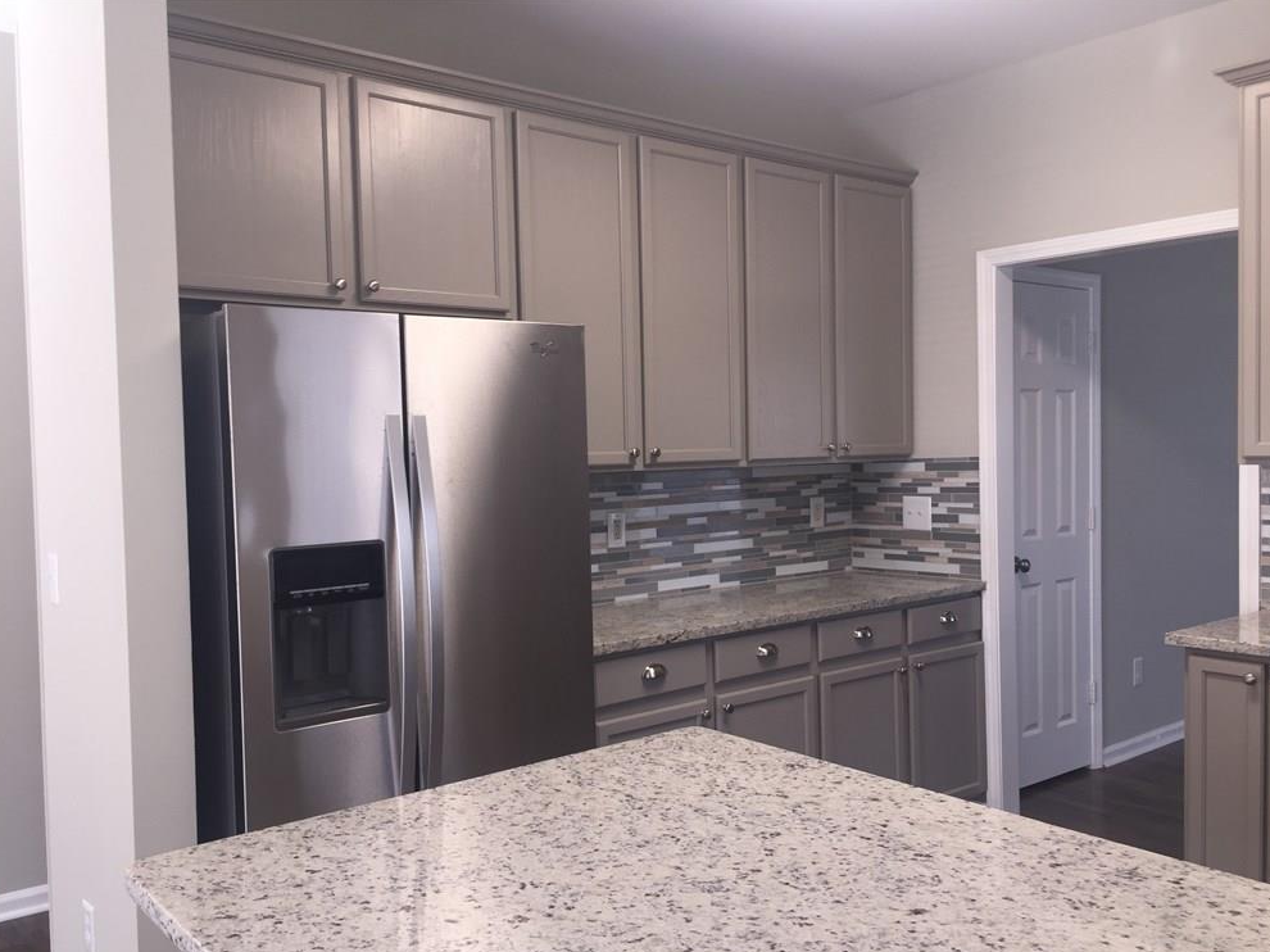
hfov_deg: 60.0
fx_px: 1100
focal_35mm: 30
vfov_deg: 46.8
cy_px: 488
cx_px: 643
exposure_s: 1/36
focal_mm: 4.15
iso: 32
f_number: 2.2
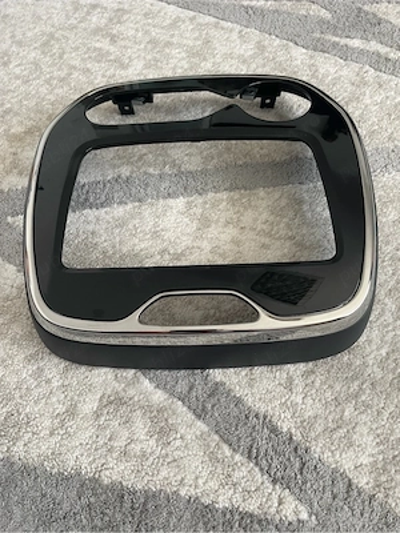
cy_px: 266
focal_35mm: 26
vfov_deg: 67.3
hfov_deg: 53.1
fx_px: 401
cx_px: 200
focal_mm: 4.2
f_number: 1.6
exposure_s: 1/60
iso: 125
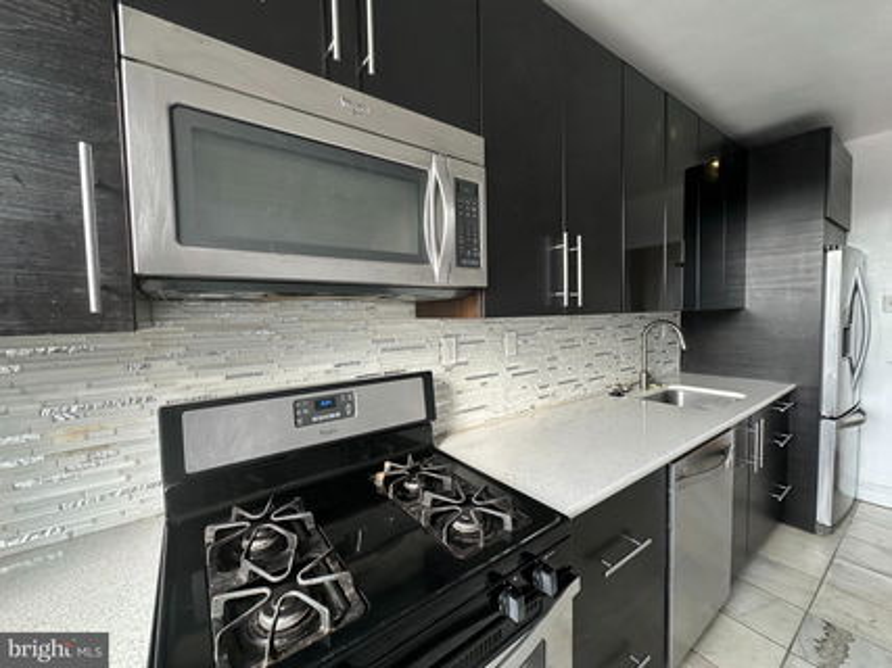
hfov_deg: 102.1
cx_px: 446
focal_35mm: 14
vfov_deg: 85.6
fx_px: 361
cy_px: 334
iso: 125
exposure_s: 1/99
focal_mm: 2.22
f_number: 2.2
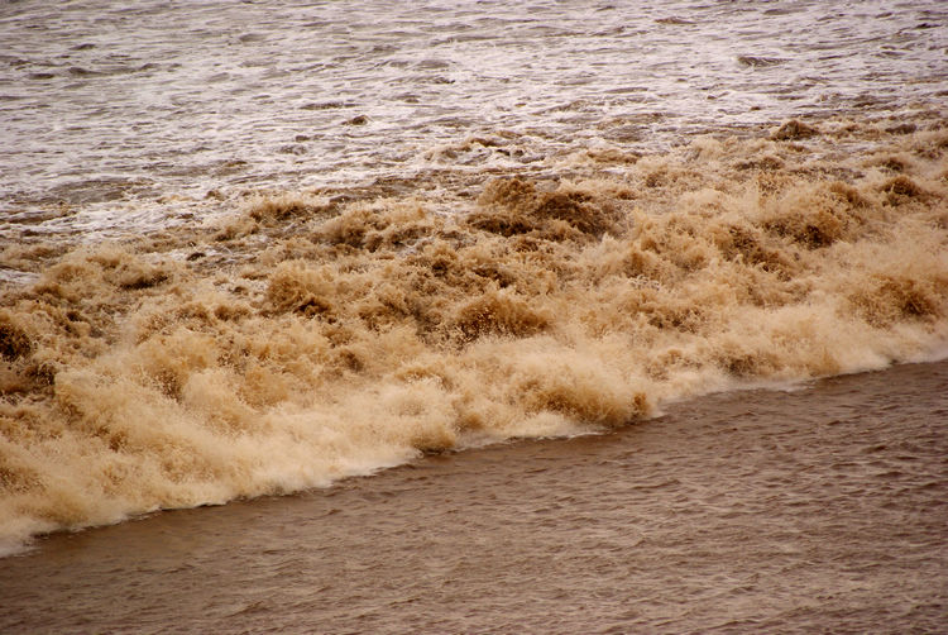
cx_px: 474
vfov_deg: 4.6
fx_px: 7909
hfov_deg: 6.9
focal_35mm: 300
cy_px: 318
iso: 200
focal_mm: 200
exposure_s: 1/640
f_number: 5.6
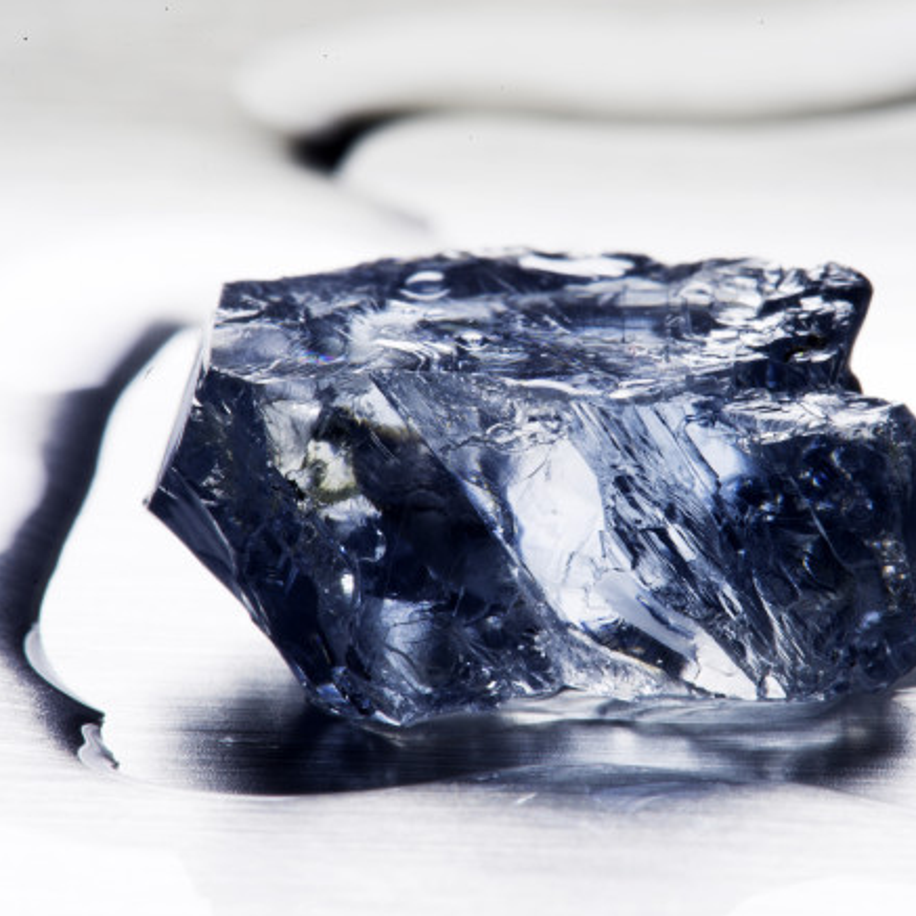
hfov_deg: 12.9
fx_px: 4042
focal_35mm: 135
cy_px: 457
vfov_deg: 12.9
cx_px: 540
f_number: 45
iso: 100
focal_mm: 105
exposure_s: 1/125
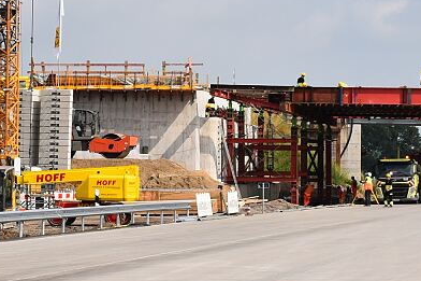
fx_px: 1718
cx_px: 168
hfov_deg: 14.0
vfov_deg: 9.3
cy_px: 73
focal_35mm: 147
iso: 200
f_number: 10
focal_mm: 32
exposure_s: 1/400
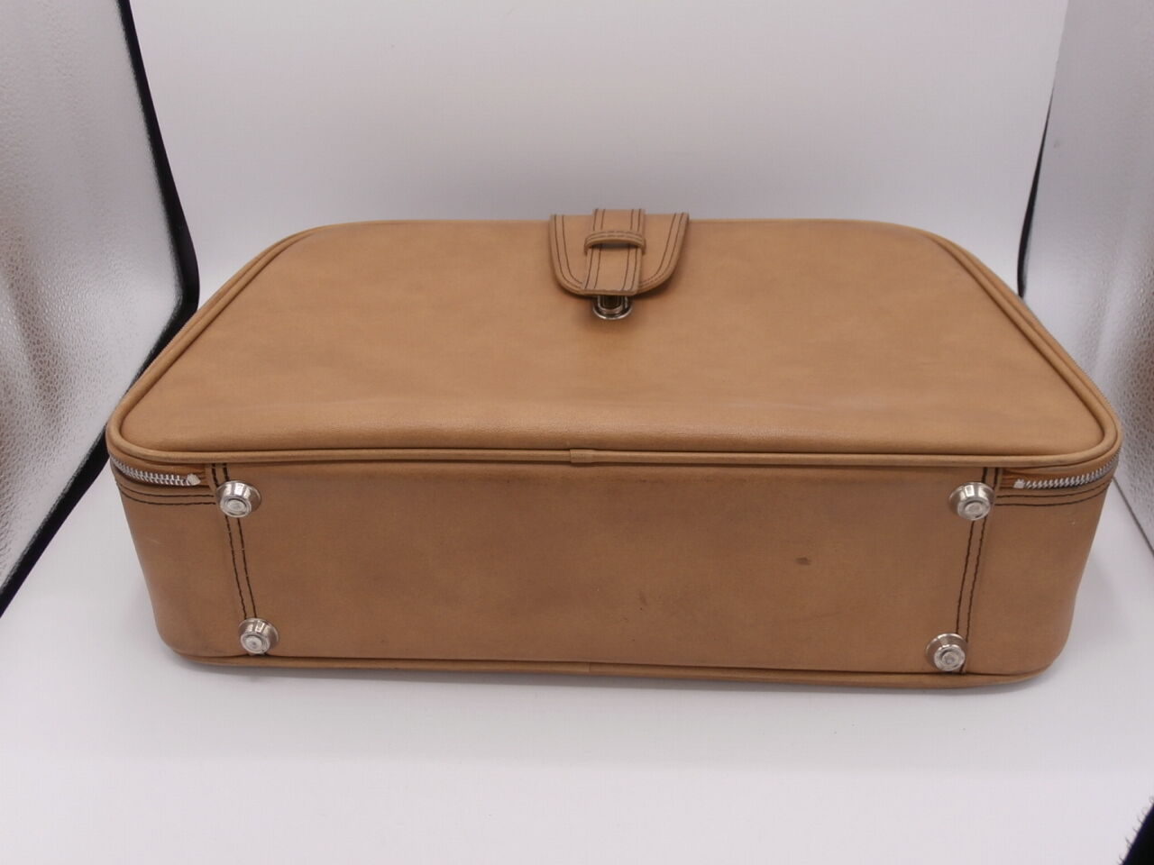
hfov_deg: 49.0
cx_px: 577
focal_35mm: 38
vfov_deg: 37.7
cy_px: 432
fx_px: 1267
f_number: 3.9
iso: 100
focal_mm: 6.67
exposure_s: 1/200
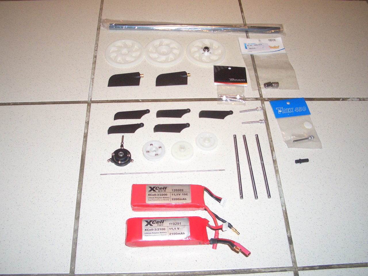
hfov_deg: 31.2
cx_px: 184
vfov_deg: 23.7
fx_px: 659
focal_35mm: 62
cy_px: 138
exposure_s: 1/60
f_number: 3.5
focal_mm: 10.2
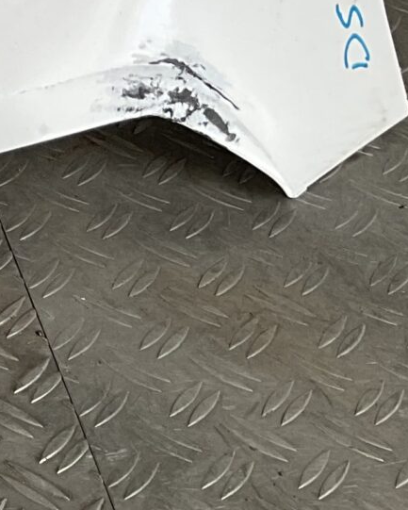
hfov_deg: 9.7
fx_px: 2022
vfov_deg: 13.5
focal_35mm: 134
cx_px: -667
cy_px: -252
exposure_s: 1/120
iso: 20
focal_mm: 3
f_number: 1.8
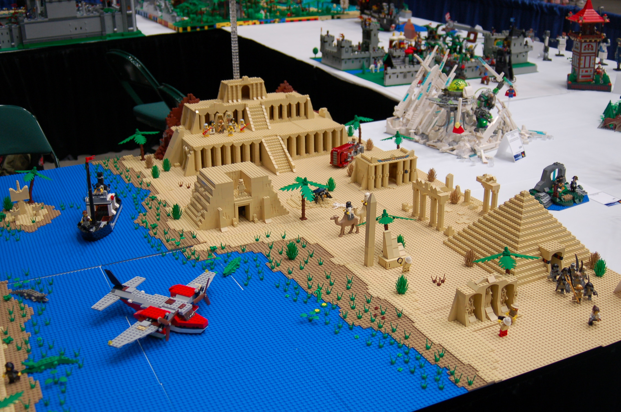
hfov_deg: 46.5
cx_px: 310
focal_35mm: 42
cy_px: 206
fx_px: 723
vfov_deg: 31.8
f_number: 3.5
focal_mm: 28
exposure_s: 1/50
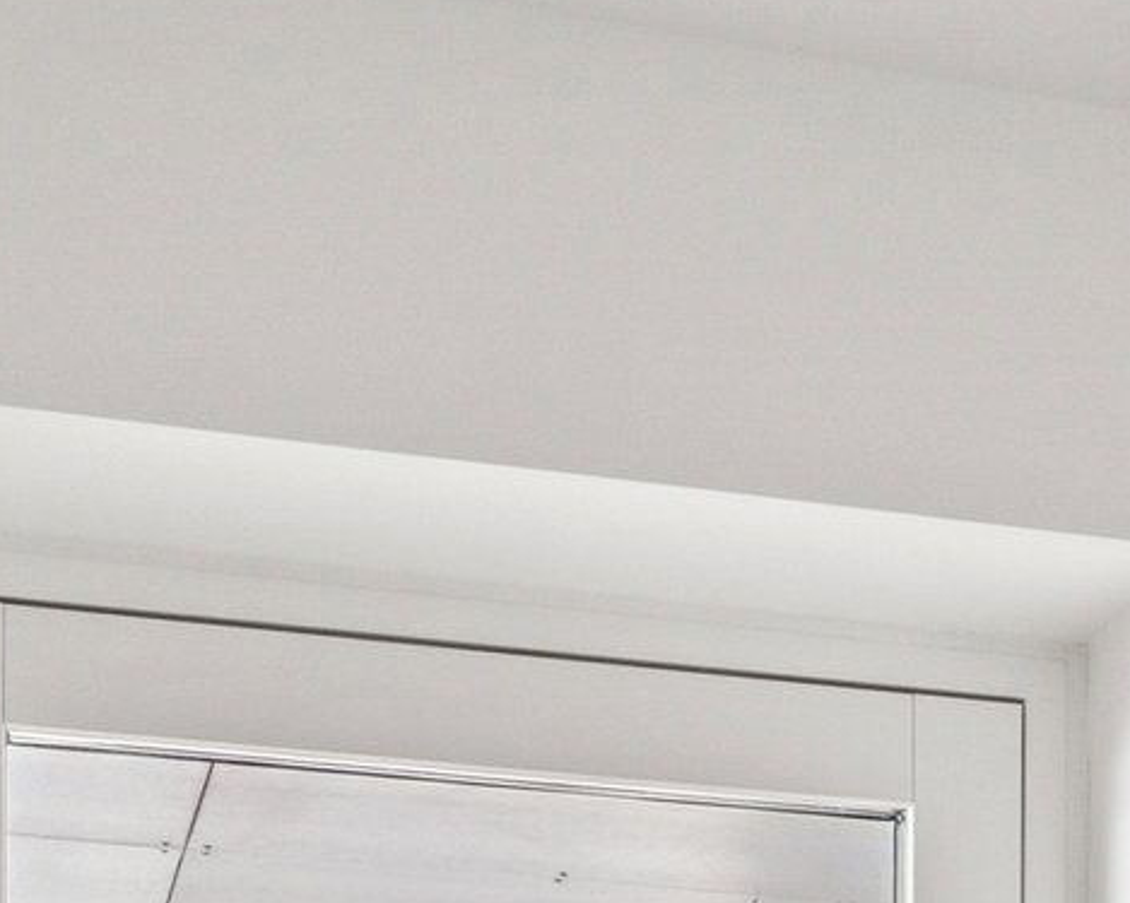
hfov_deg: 14.9
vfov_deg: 11.6
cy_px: 1758
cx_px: 1699
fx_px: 4012
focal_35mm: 120
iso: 500
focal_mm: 13.2
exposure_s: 1/3.33
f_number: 8
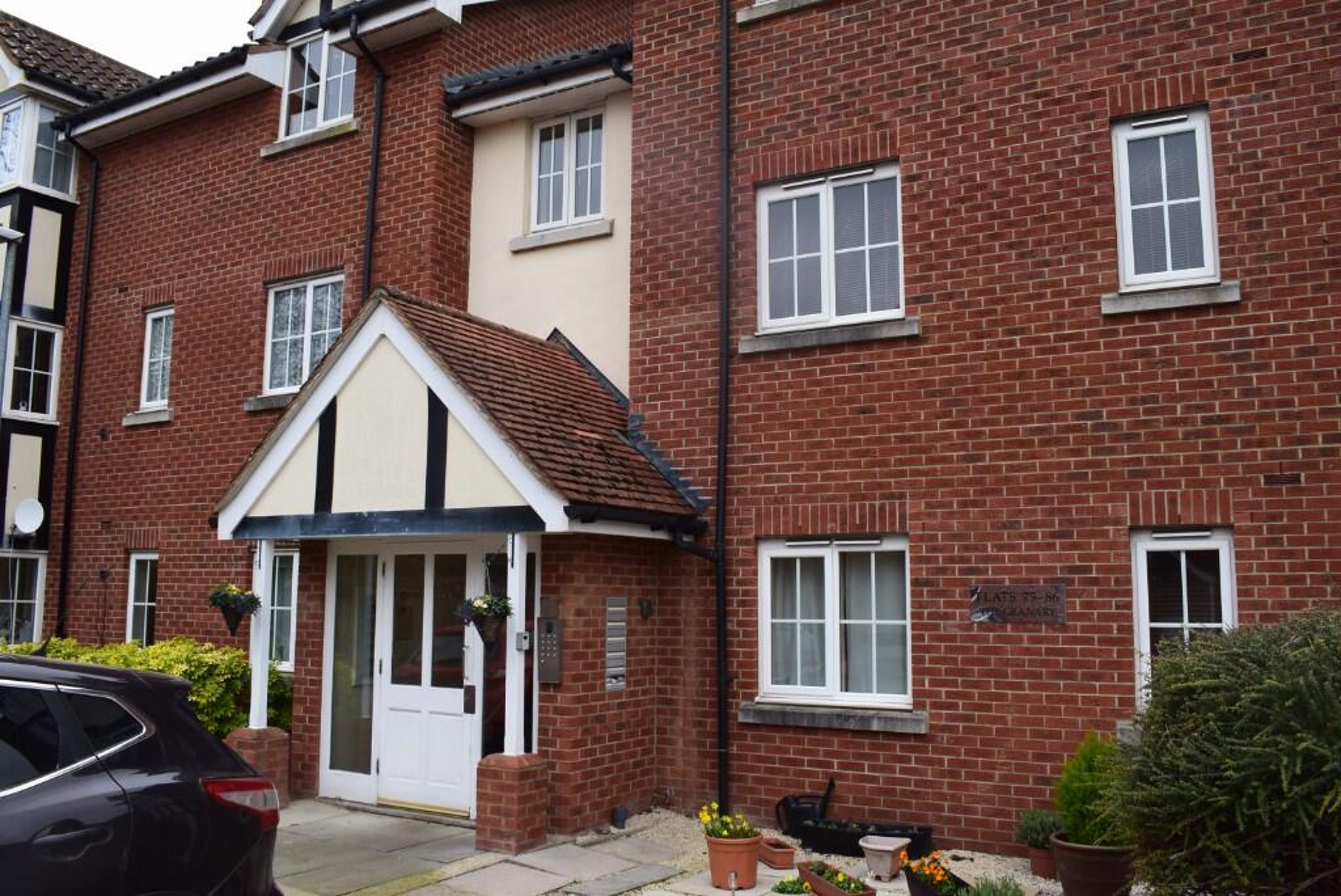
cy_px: 448
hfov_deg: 61.9
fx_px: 1118
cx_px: 670
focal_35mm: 30
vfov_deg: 43.7
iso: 400
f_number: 9
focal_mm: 20
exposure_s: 1/200
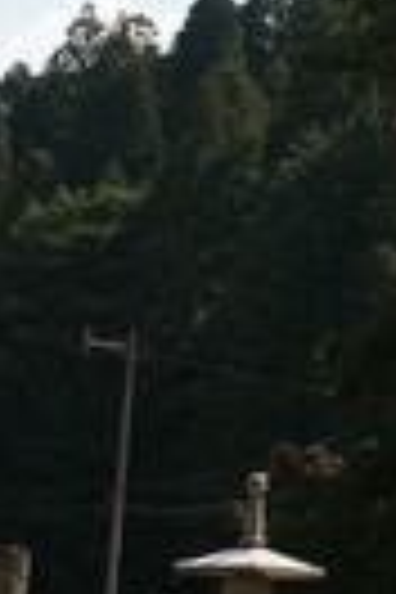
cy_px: -252
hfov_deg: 7.4
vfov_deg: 11.4
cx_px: 918
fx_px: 2871
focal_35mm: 174
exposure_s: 1/320
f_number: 11
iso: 400
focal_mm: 30
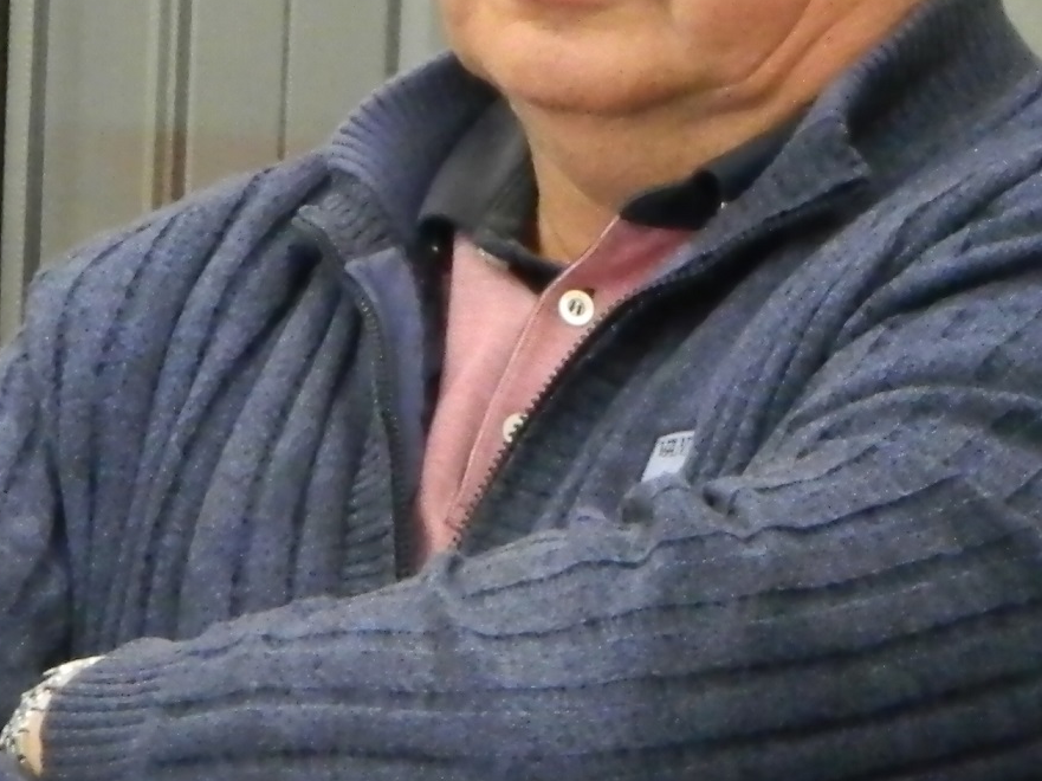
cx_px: 862
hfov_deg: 4.5
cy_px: 212
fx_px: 13330
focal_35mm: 443
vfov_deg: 3.4
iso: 200
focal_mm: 23.2
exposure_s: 1/6
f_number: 4.7
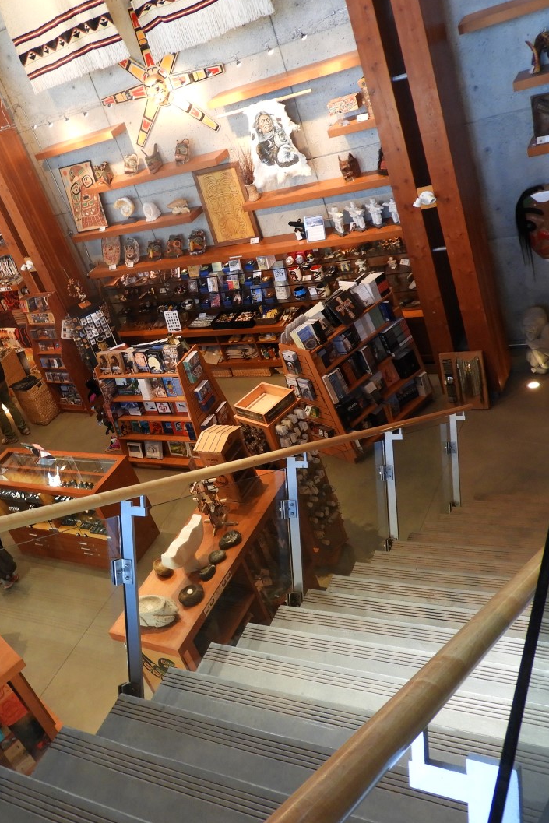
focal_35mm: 34
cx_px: 101
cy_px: 410
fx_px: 777
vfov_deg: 55.8
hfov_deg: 37.4
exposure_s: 1/30
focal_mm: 4.3
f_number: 3.3
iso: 280
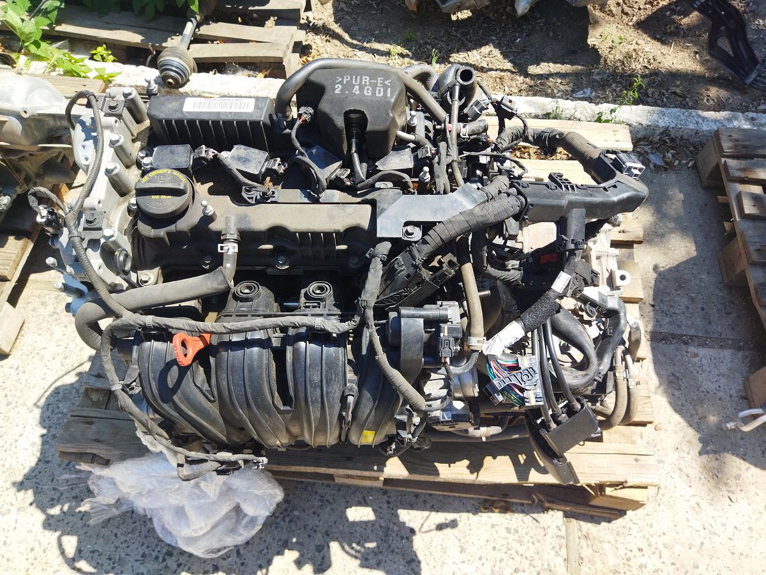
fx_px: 597
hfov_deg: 65.3
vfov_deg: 51.4
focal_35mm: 27
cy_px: 288
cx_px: 383
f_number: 1.79
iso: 100
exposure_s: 1/1293
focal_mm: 4.71
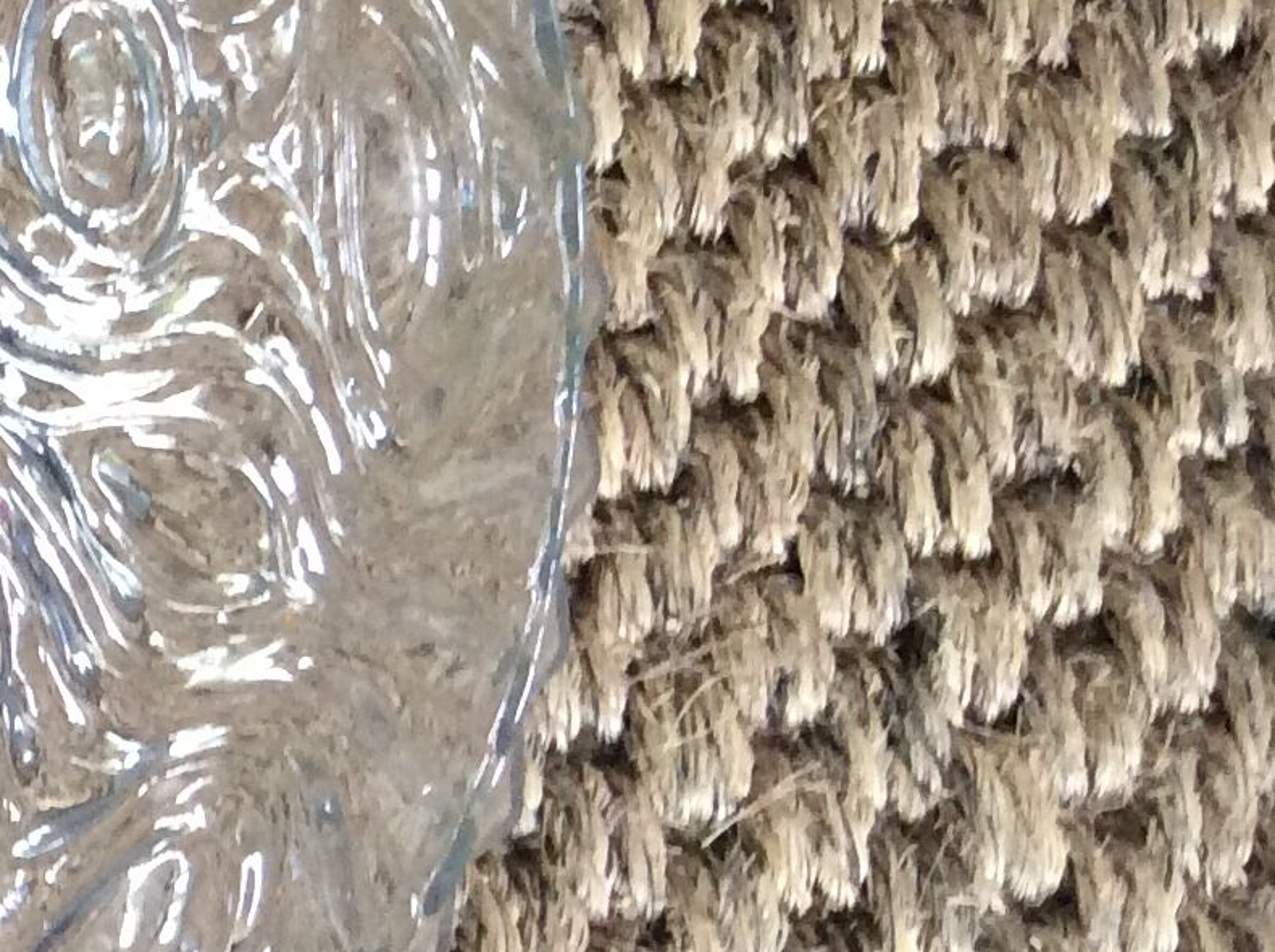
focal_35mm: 105
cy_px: 360
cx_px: -804
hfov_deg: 16.5
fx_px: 3862
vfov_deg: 14.0
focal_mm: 3.3
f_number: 2.4
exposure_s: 1/25
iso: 125
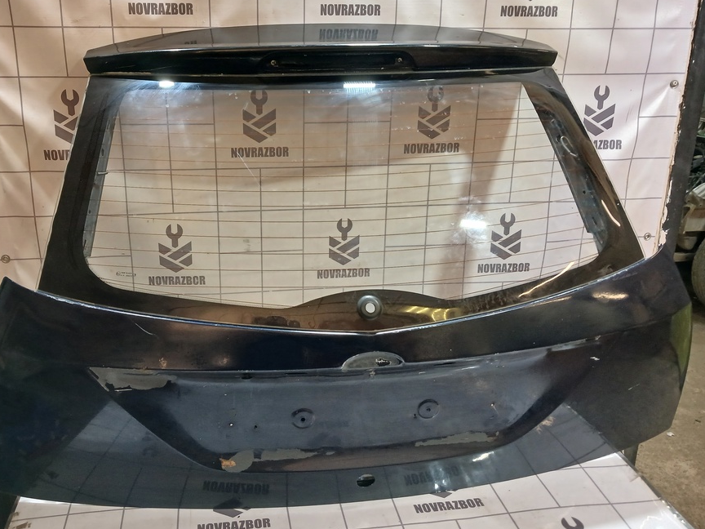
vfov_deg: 44.1
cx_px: 289
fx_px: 652
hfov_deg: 56.5
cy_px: 244
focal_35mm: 32
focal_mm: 4
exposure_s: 1/50
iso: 125
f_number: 1.8
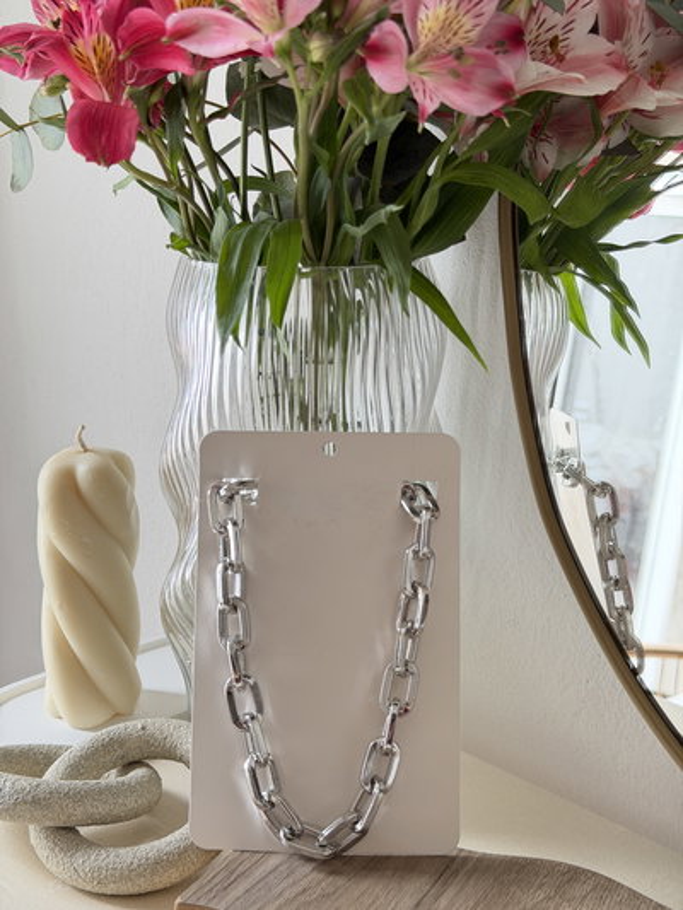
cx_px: 342
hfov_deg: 30.3
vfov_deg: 39.6
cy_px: 455
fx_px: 1262
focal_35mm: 48
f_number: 1.78
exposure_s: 1/108
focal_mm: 6.76
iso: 100
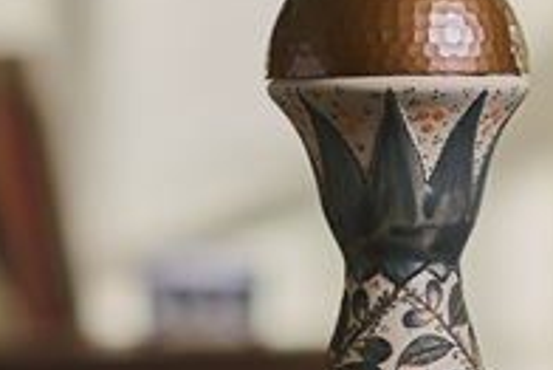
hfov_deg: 4.3
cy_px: 563
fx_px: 7317
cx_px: 948
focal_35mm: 476
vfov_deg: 2.9
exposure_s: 1/125
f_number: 5
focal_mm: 85
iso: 640
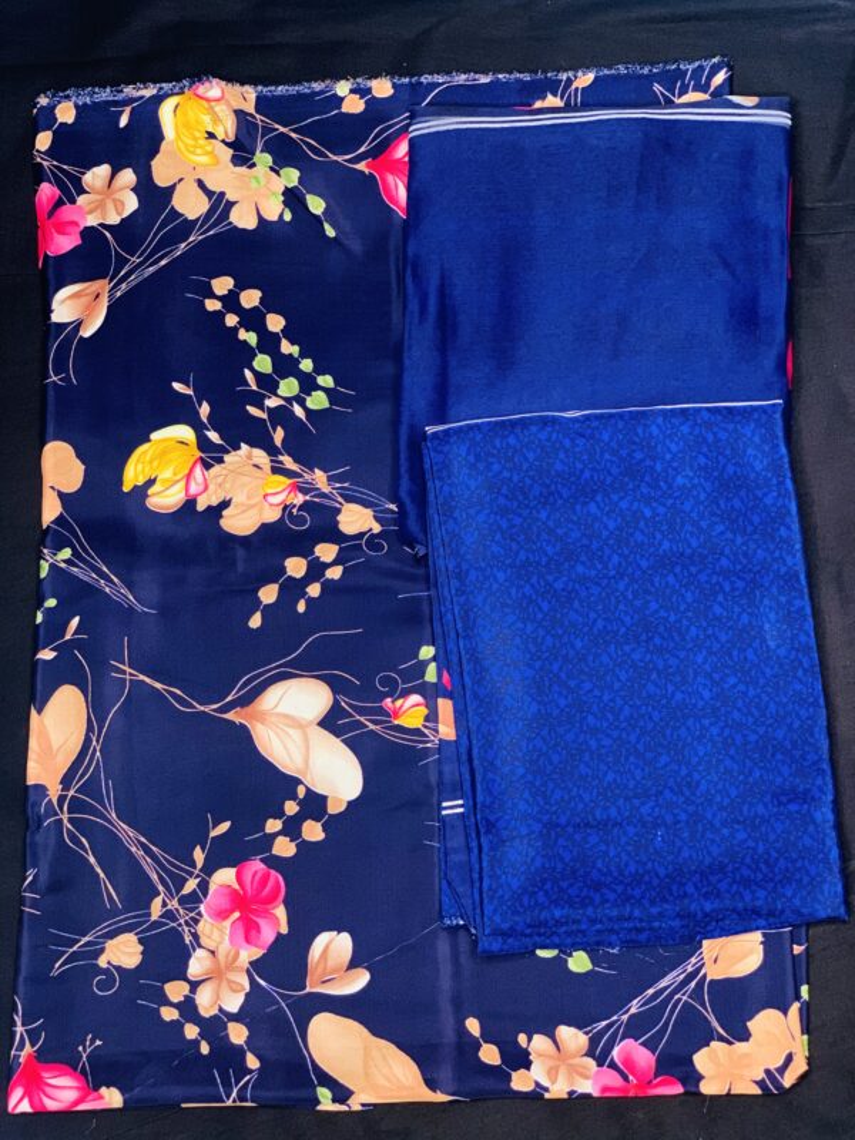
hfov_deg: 28.0
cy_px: 570
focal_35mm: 52
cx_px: 428
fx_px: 1713
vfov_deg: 36.8
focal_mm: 6
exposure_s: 1/60
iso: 320
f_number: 2.4
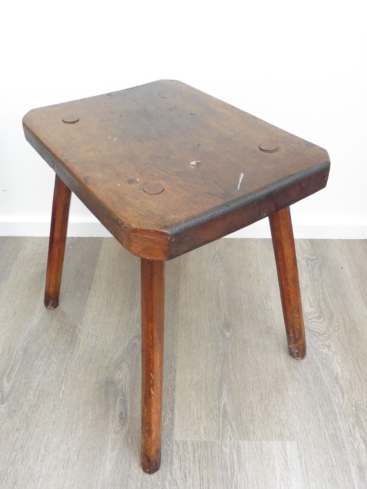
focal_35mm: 30
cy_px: 244
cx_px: 184
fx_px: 424
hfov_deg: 46.8
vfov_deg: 60.0
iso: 400
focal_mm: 5.4
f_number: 3.6
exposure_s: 1/40
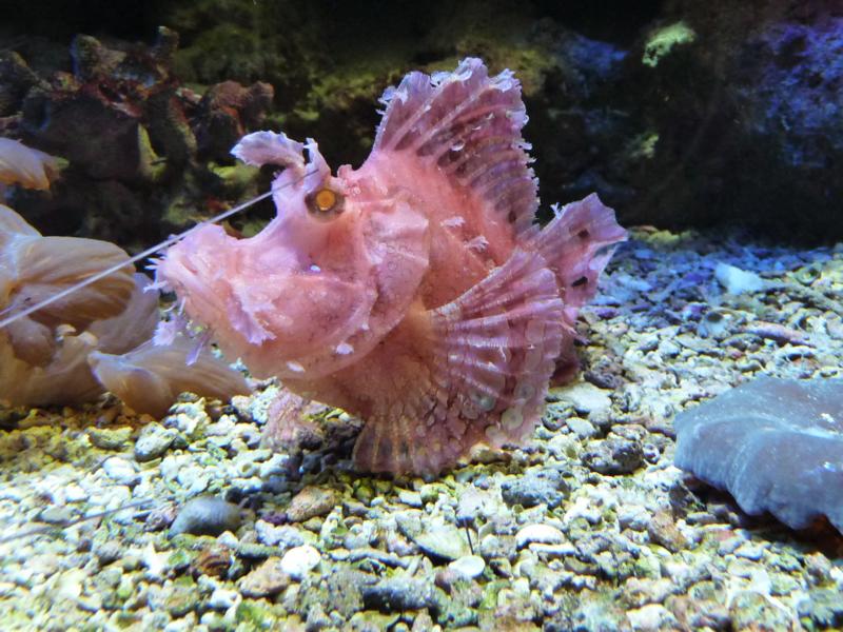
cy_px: 316
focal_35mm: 37
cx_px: 422
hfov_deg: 50.1
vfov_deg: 38.7
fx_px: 901
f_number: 2.8
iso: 400
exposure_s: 1/10
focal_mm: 4.8
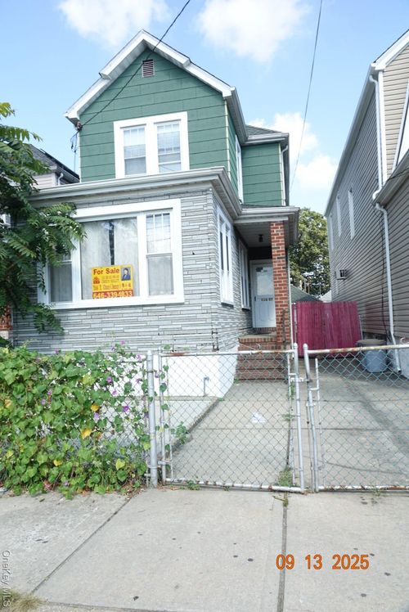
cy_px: 306
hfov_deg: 53.2
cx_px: 204
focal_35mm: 24
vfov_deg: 73.7
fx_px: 408
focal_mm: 8.84
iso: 100
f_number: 5.6
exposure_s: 1/125
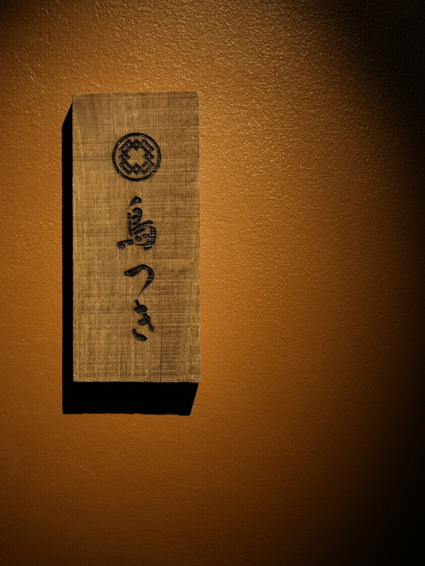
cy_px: 265
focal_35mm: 85
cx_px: -3
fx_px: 1391
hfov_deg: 17.0
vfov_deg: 23.0
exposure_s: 1/160
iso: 1000
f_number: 2.8
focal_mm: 55
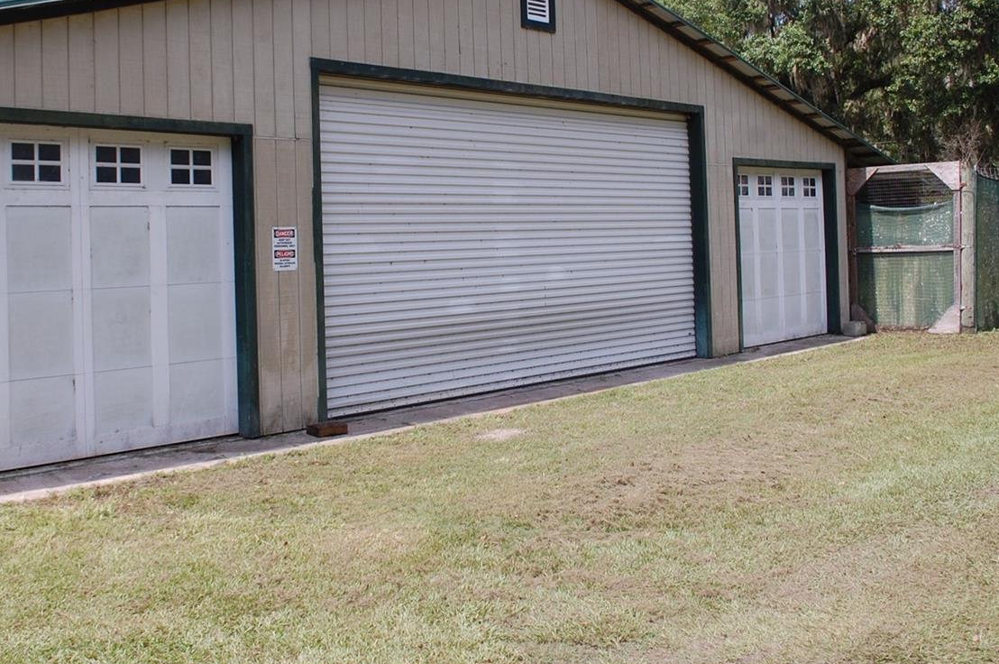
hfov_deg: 49.4
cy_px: 199
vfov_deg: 33.7
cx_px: 418
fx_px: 1081
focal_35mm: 39
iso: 200
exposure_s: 1/250
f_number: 8
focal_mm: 18
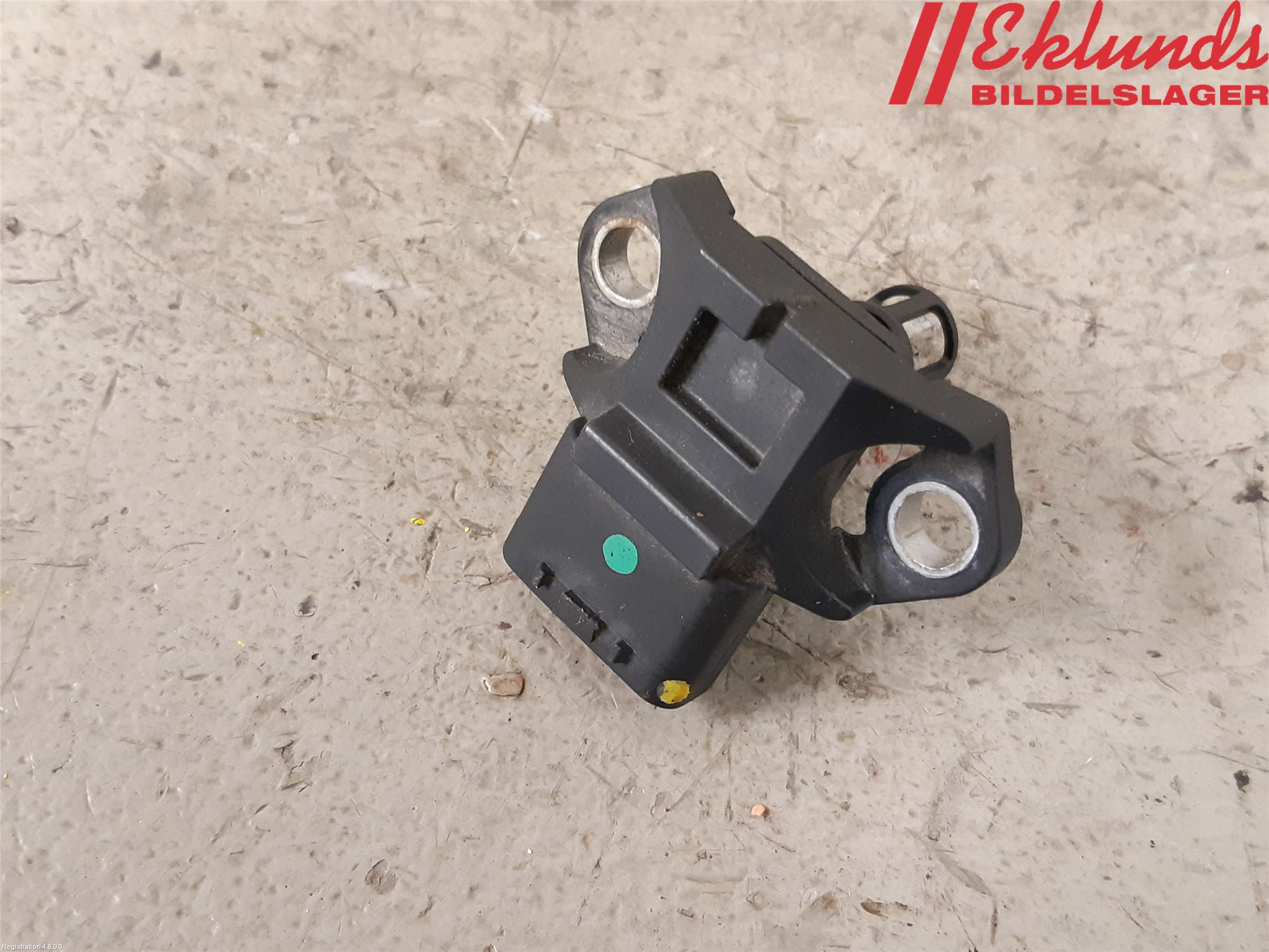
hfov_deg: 67.3
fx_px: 953
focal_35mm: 26
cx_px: 634
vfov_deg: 53.1
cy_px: 476
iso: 250
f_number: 1.7
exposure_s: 1/25
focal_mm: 3.93
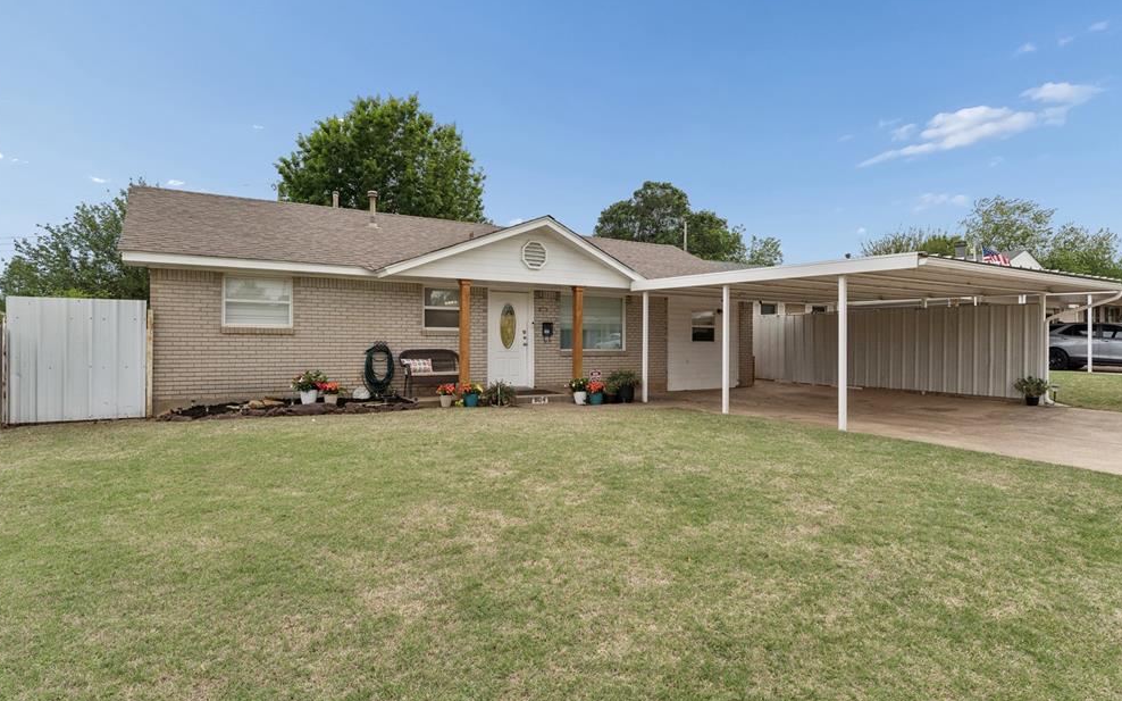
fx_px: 595
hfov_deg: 86.6
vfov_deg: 60.9
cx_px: 564
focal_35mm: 19
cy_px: 348
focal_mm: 12.3
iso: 250
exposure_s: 1/1250
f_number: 5.6
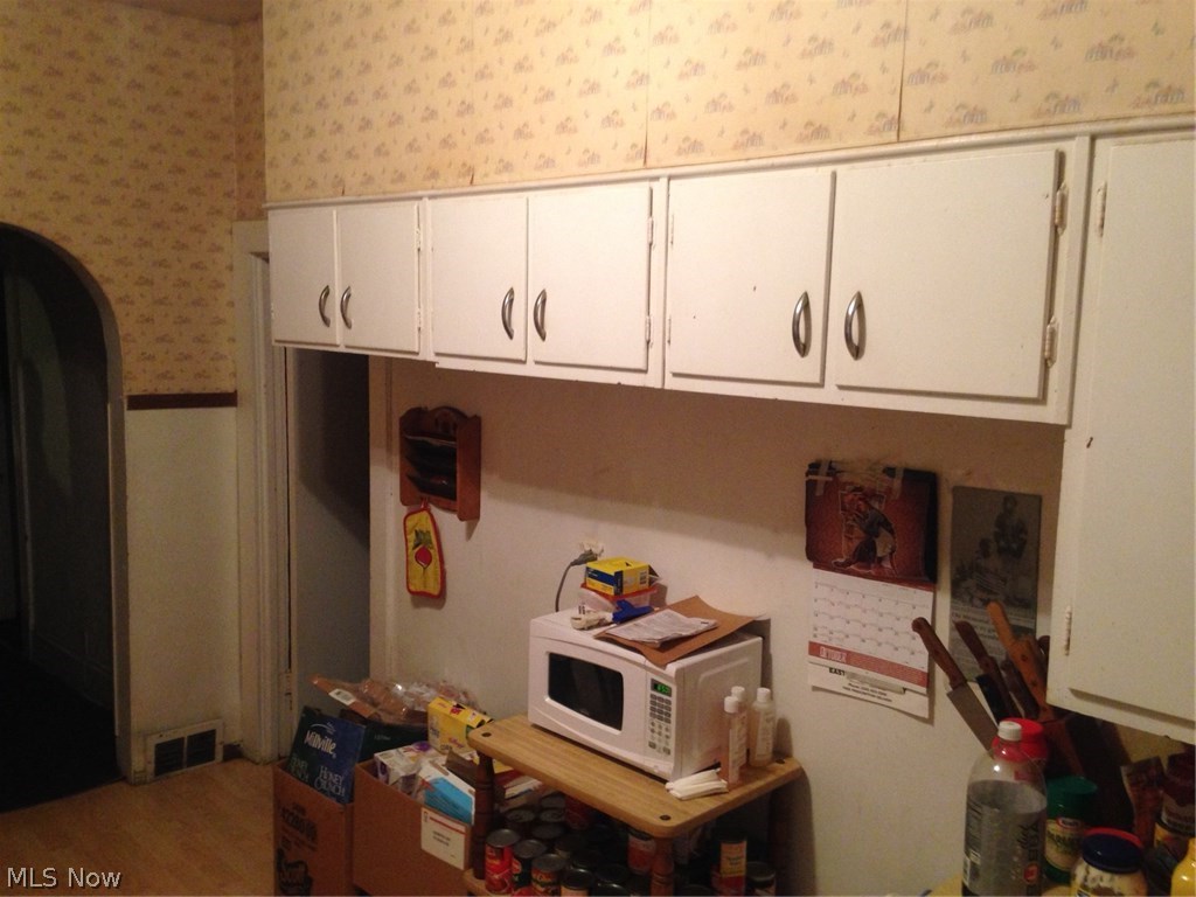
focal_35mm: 33
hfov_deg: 55.4
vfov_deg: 42.9
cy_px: 448
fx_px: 1140
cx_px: 598
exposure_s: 1/20
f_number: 2.4
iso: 200
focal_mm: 4.12
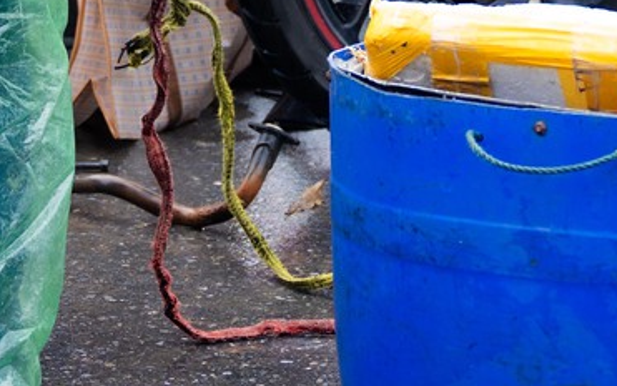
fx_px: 4709
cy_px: -420
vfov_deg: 4.6
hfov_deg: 7.5
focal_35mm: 280
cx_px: 251
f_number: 2.8
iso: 160
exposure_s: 1/320
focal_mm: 51
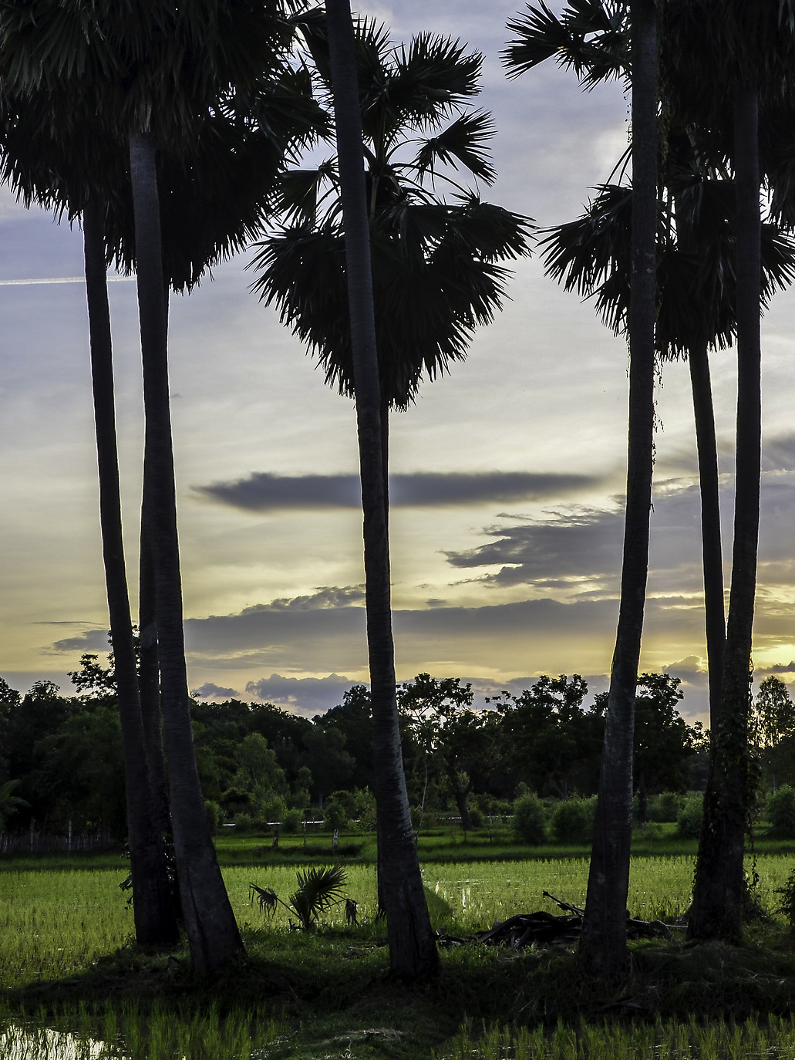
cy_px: 253
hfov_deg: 23.3
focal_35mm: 63
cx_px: 443
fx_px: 1924
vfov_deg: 30.2
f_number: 7.1
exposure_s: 1/200
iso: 160
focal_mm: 25
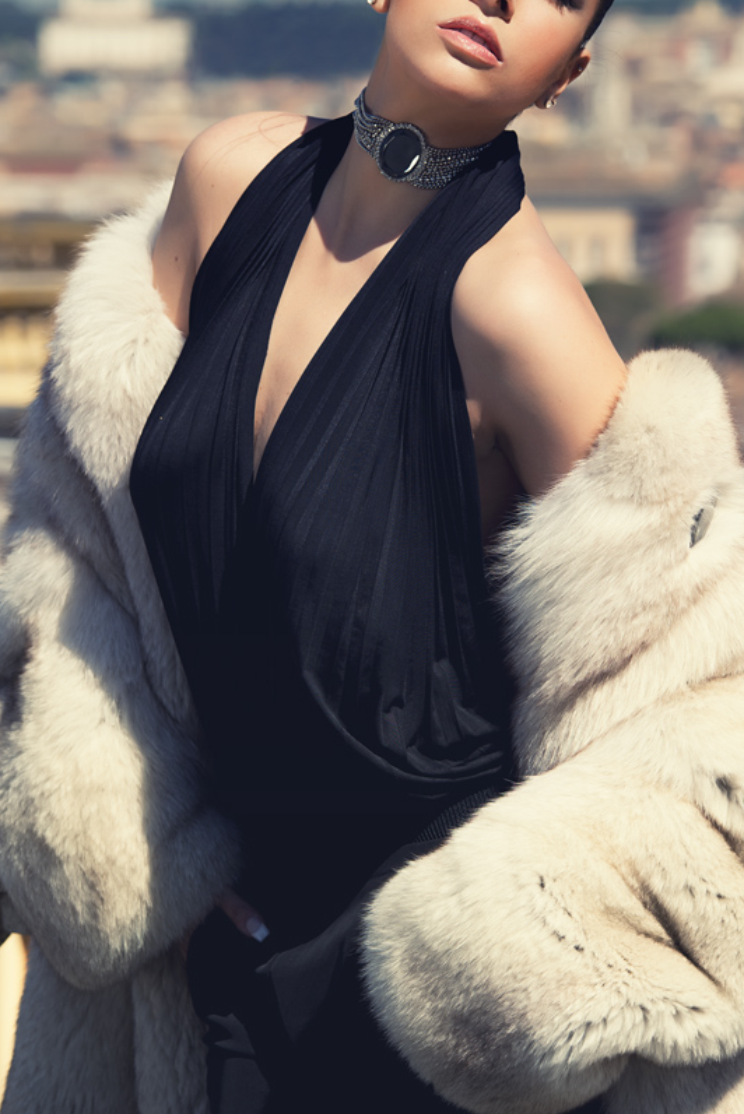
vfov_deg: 12.3
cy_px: 512
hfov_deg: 8.2
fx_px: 5172
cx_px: 397
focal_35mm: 167
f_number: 8
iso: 100
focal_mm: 130
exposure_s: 1/500
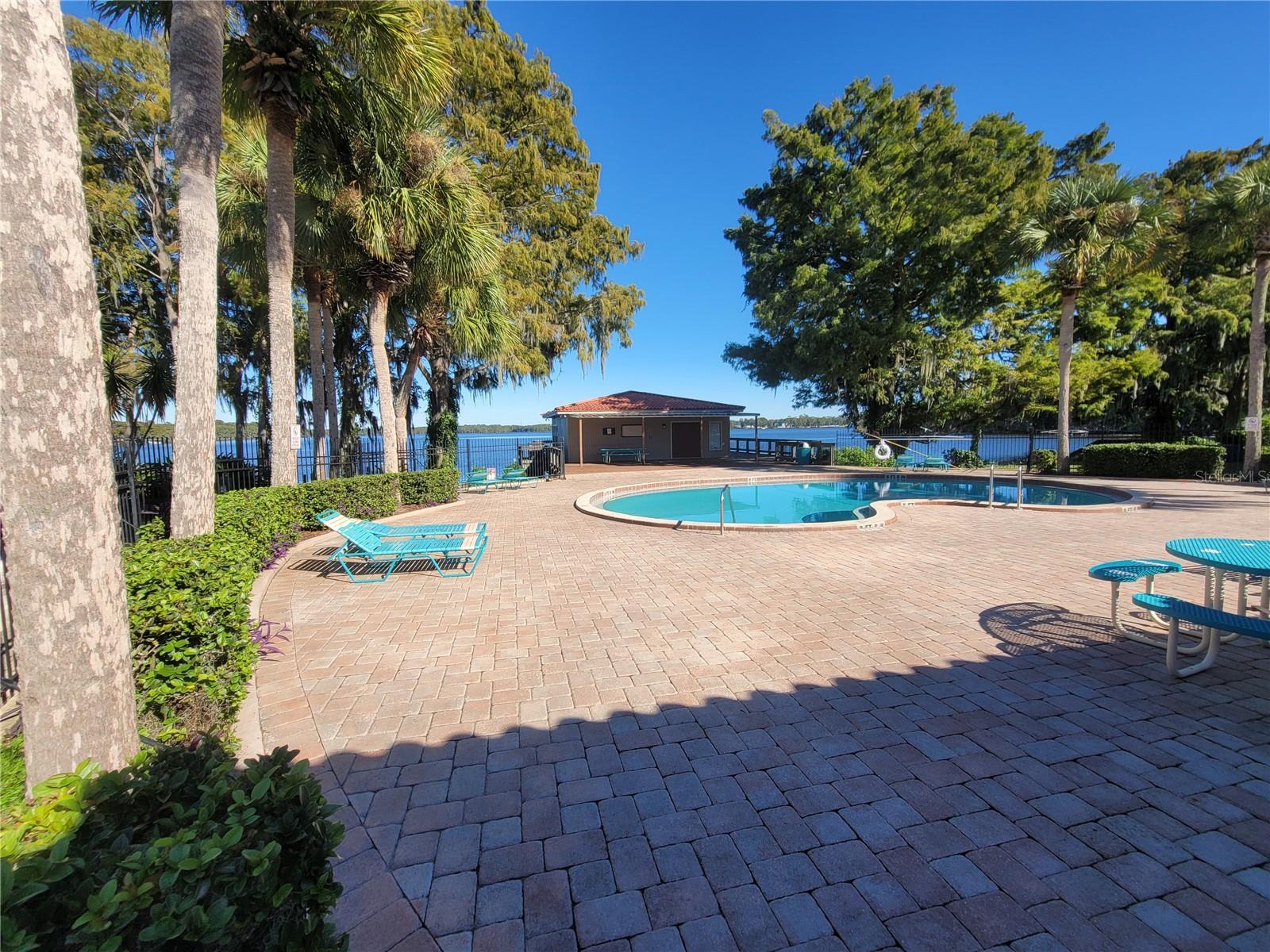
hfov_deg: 106.2
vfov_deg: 89.9
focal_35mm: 13
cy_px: 476
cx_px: 635
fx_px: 477
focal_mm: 2.2
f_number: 2.2
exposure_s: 1/1235
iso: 64
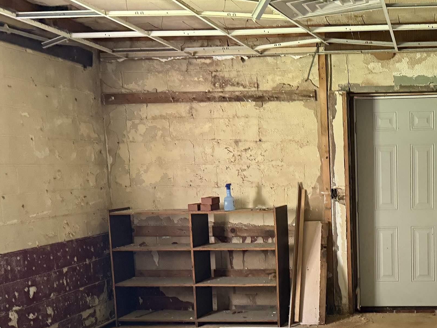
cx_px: 381
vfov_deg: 31.1
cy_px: 239
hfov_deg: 38.8
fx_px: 581
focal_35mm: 46
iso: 500
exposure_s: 1/60
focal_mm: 6.76
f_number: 1.78
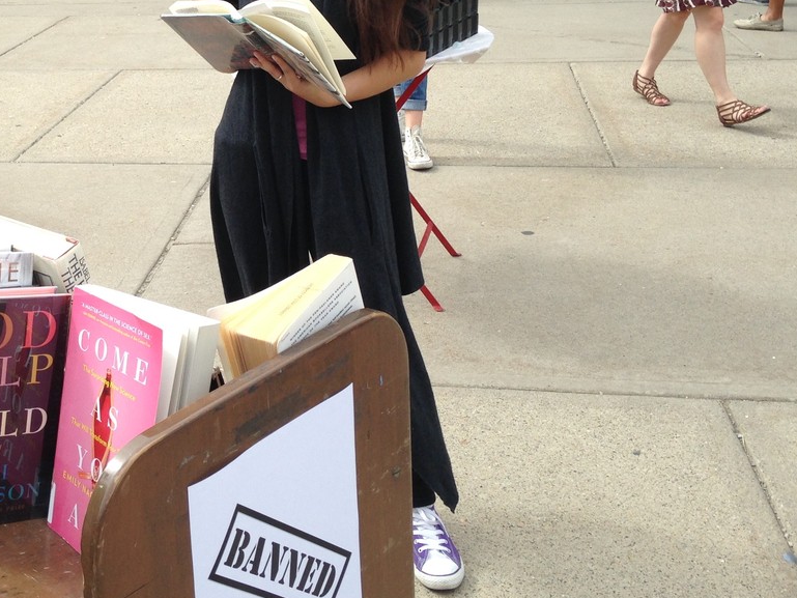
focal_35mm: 57
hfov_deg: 32.9
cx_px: 166
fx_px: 1313
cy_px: 176
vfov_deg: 25.5
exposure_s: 1/1004
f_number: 2.4
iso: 50
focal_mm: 4.12
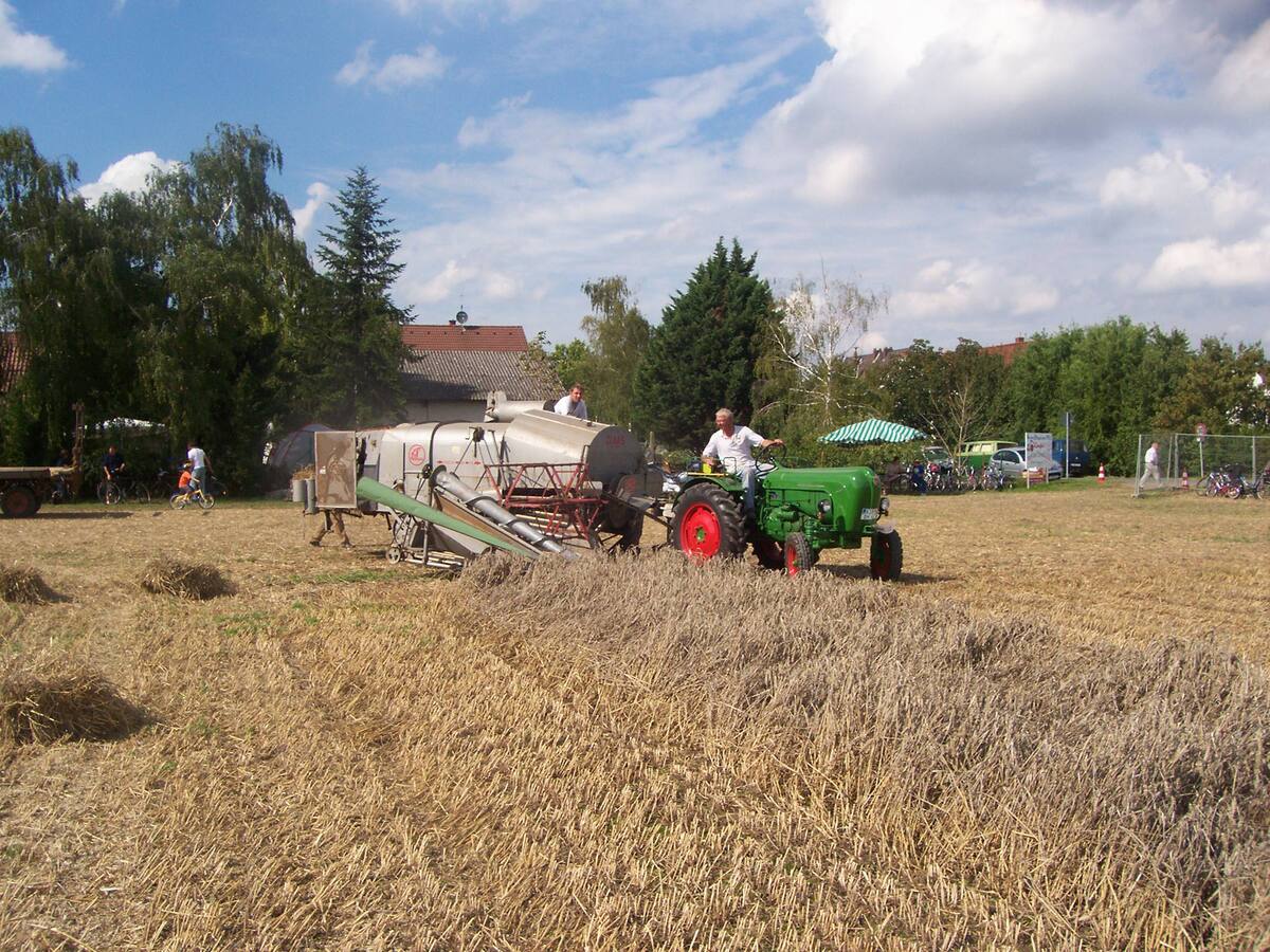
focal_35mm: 34
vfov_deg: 41.8
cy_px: 476
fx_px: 1247
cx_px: 635
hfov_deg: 54.0
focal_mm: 5.6
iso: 80
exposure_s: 1/616
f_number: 5.1
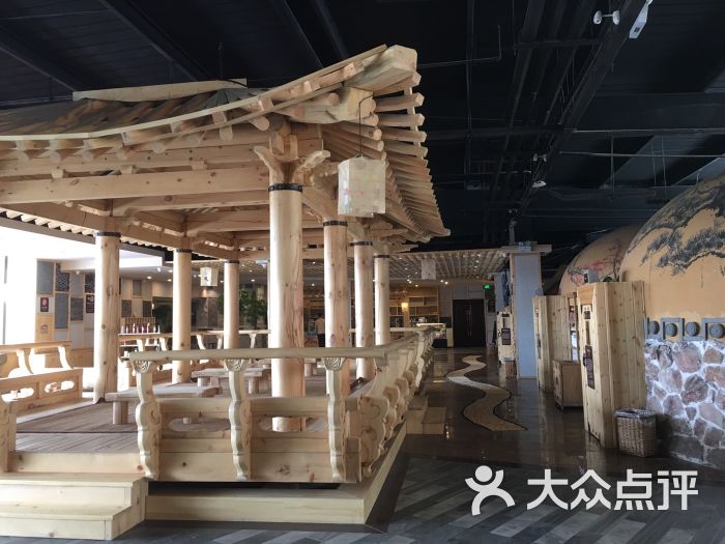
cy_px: 272
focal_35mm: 29
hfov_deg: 61.7
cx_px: 362
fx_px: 607
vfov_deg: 48.2
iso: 50
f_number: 2.2
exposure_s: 1/17
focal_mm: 4.15
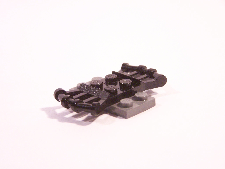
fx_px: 760
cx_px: 112
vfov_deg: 12.7
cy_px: 84
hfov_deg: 16.8
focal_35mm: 117
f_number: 3.2
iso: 400
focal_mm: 19.4
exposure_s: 1/45
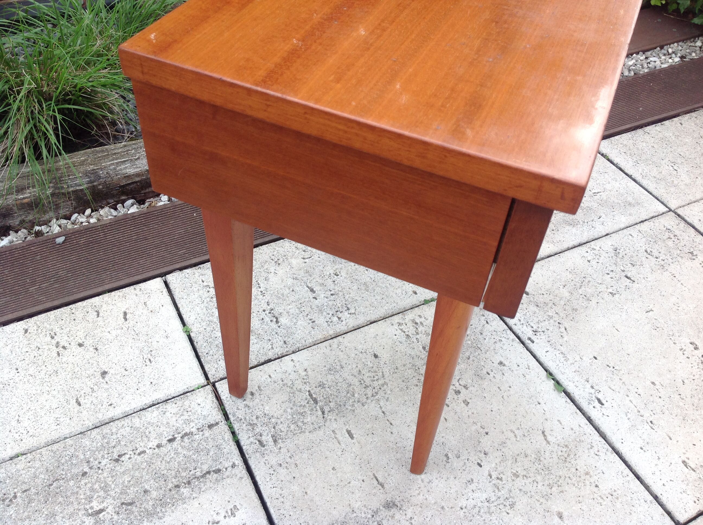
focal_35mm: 35
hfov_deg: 52.7
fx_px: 710
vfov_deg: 40.6
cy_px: 262
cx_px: 352
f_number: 2.4
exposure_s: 1/192
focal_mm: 4.28
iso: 50
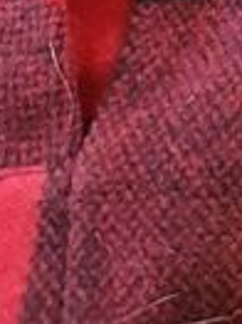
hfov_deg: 7.0
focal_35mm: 199
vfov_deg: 8.7
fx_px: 1858
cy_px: -537
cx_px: 598
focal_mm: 4.32
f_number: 1.5
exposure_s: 1/33
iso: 640
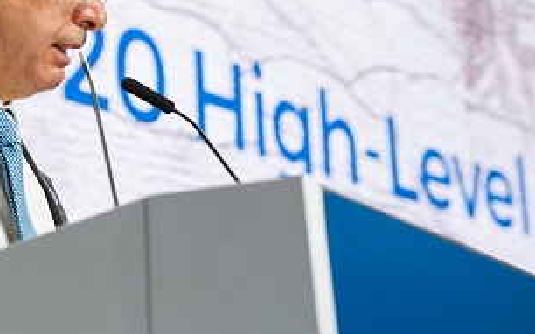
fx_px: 2041
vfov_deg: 9.3
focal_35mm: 140
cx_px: 58
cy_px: 10
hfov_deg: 14.8
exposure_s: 1/400
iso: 1250
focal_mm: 70
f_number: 4
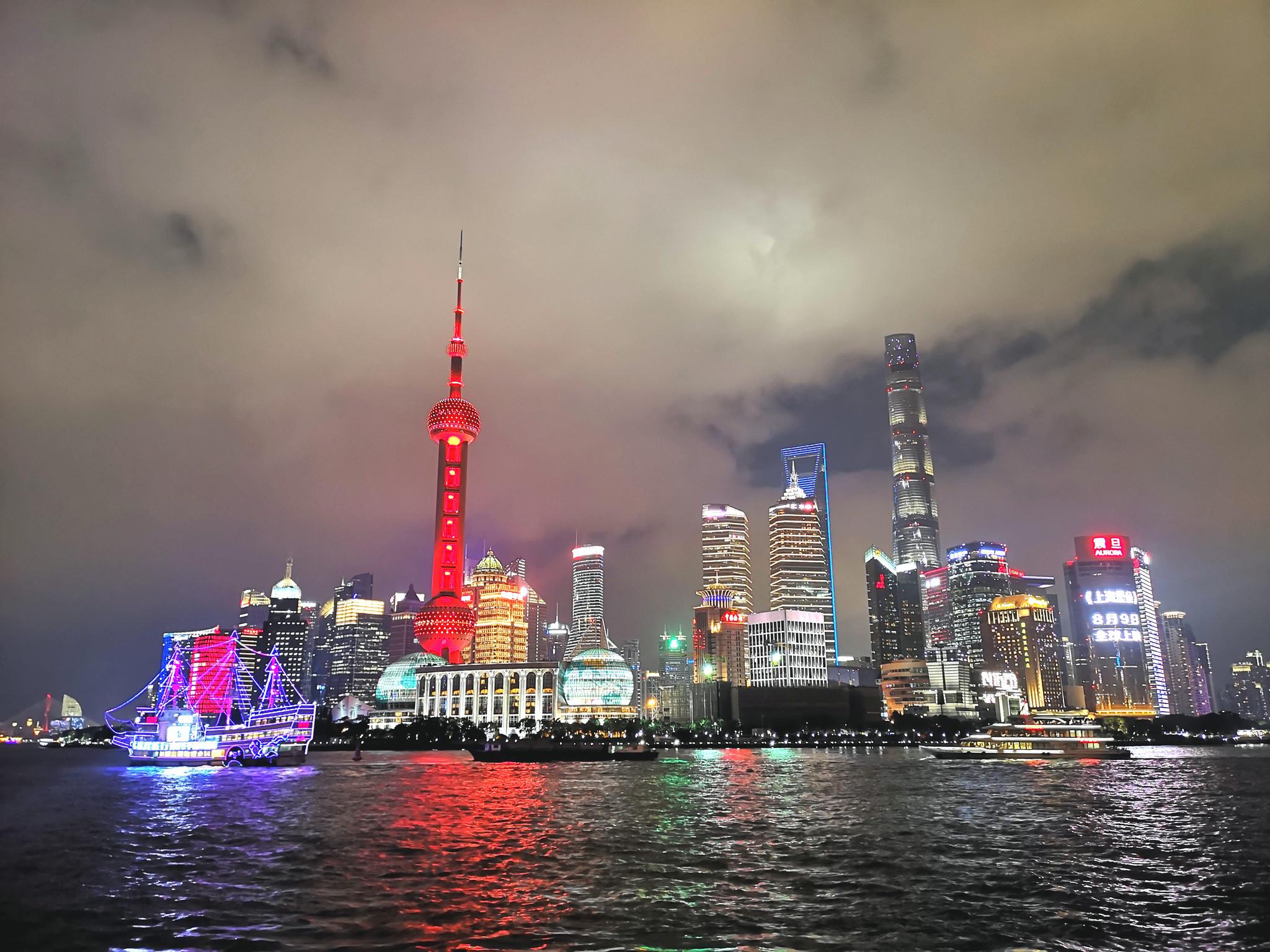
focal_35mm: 27
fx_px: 991
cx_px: 635
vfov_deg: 51.4
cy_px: 476
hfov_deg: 65.3
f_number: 1.8
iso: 400
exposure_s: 4
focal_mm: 3.95
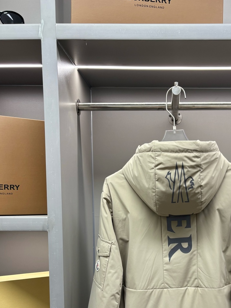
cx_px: 165
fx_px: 347
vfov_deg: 46.2
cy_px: 229
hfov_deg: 36.2
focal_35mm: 39
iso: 64
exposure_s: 1/100
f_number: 1.6
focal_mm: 5.96
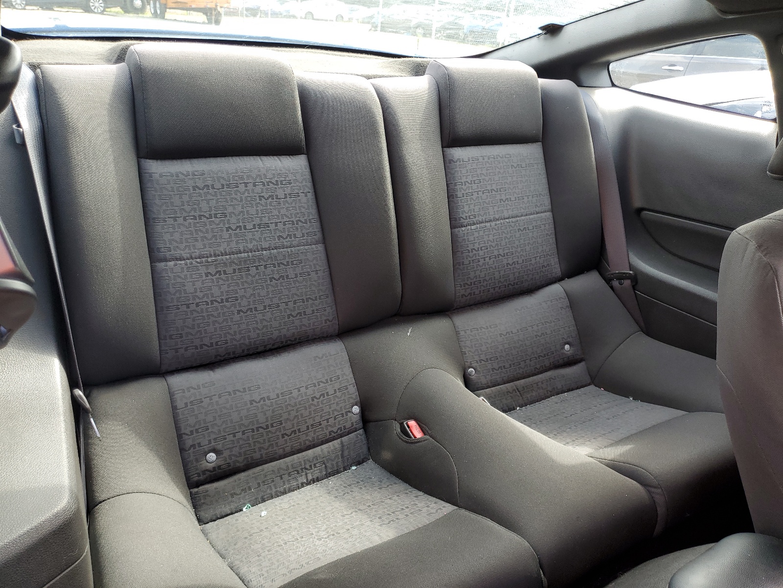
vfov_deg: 53.1
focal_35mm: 26
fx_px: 588
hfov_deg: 67.3
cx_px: 392
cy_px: 294
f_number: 1.5
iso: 50
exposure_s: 1/128
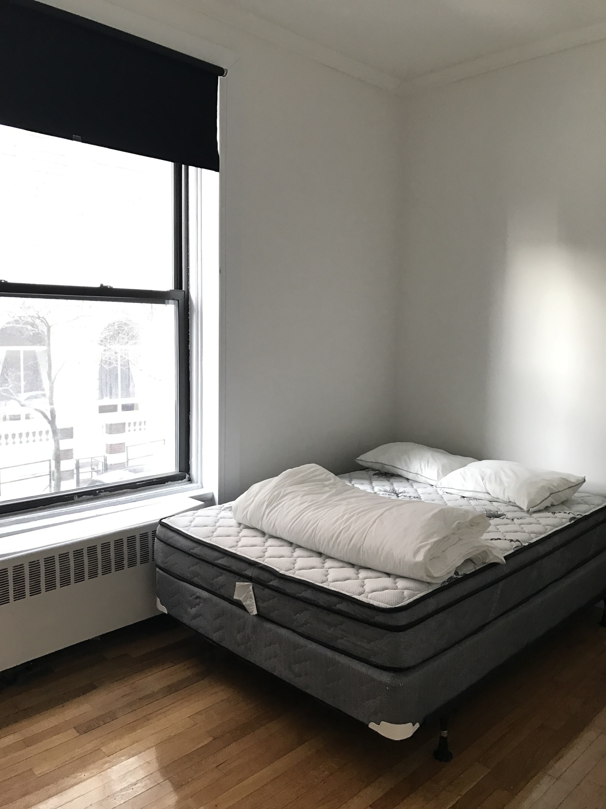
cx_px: 303
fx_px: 654
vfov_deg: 63.4
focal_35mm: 28
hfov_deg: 49.7
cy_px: 404
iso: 40
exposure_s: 1/17
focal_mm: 3.99
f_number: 1.8
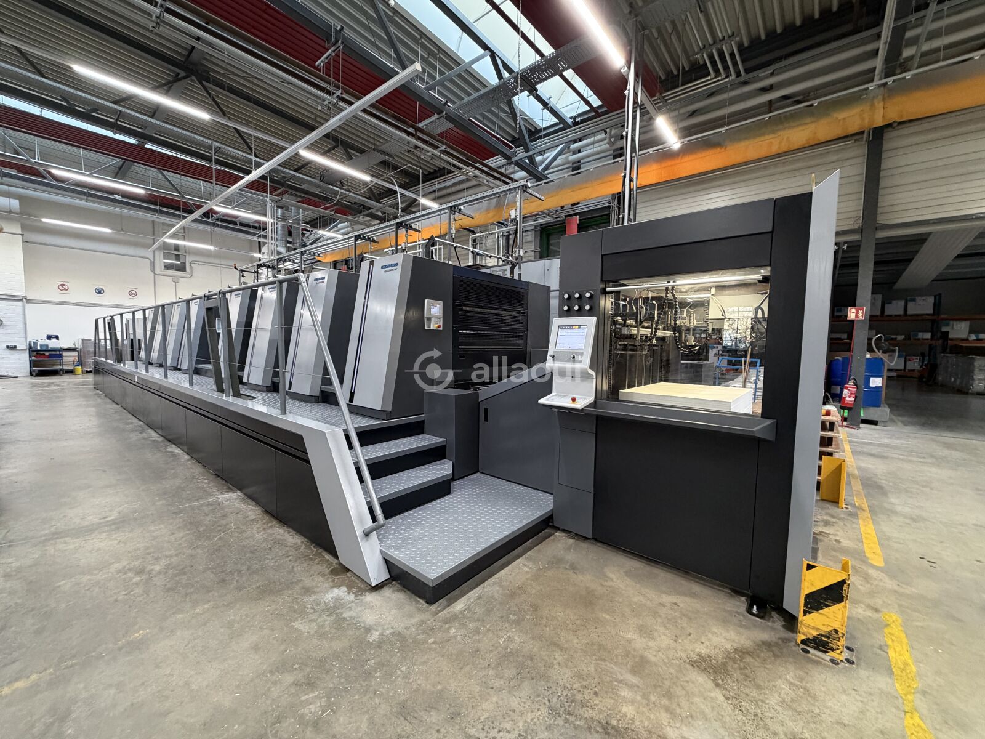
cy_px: 370
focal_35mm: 14
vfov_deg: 85.7
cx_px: 492
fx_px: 398
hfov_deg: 102.1
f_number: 2.2
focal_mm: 2.22
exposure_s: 1/50
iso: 320
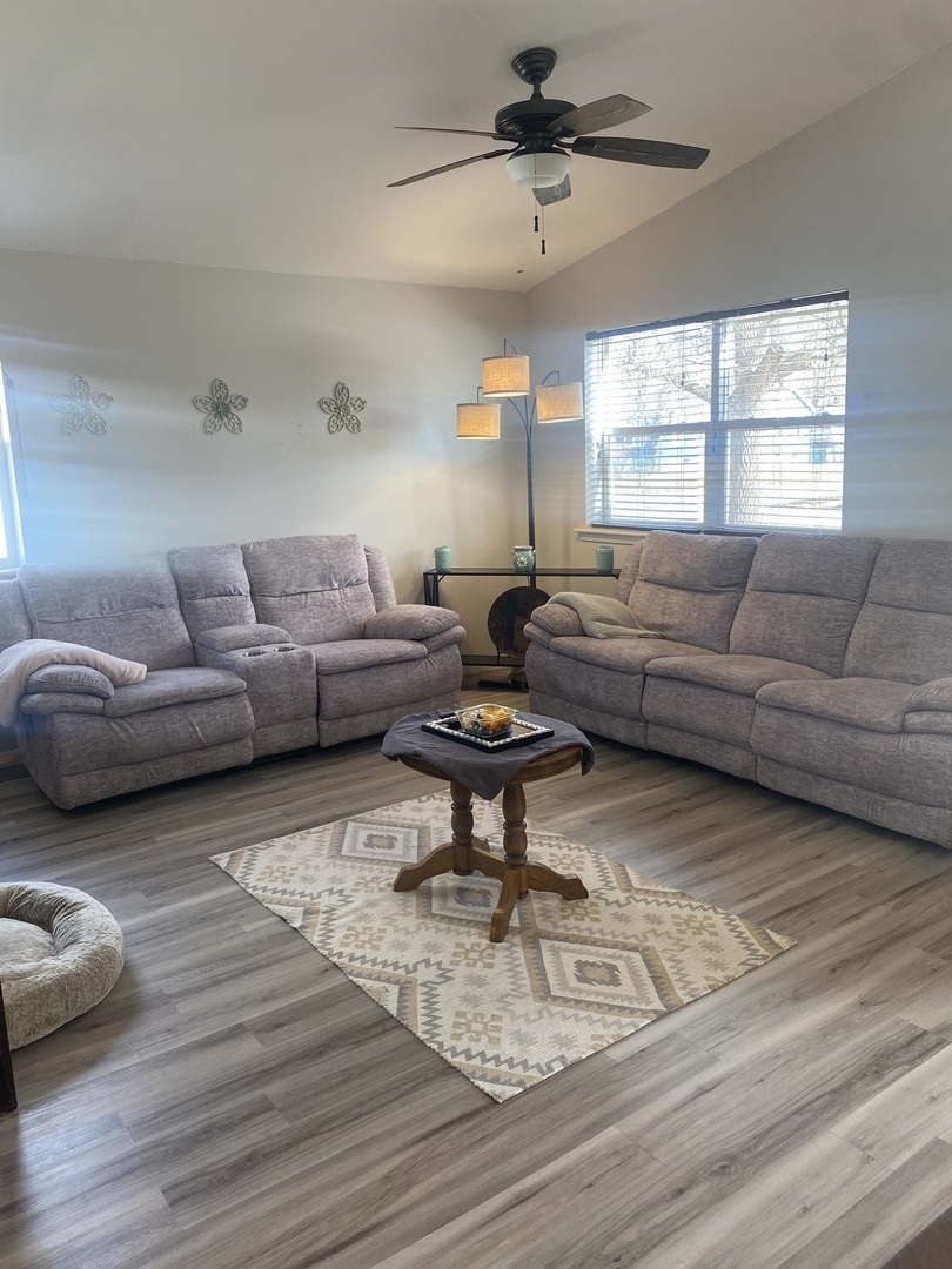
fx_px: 953
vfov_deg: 67.3
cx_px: 476
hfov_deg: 53.1
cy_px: 634
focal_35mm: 26
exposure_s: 1/120
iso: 100
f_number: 1.8
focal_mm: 4.25
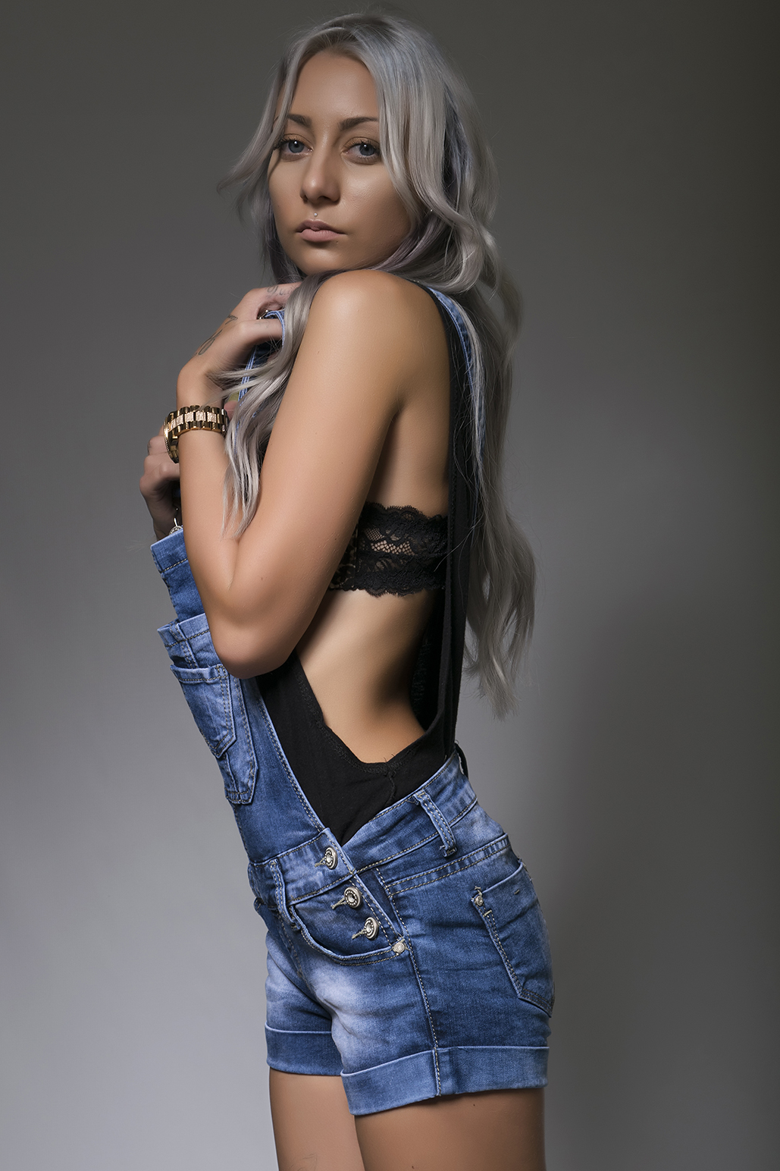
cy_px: 601
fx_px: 2780
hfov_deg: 16.0
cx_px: 376
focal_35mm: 86
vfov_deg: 23.8
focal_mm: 55
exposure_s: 1/200
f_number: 10
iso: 100
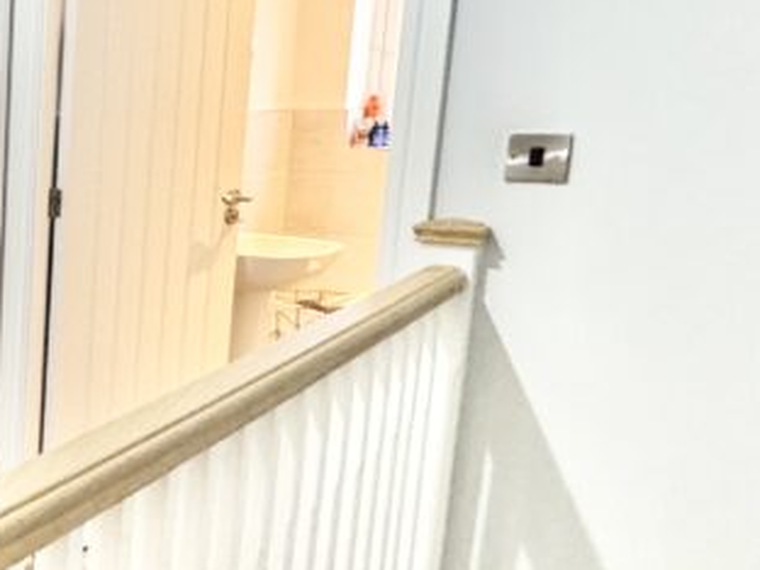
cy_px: 266
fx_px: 1010
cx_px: -346
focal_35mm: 46
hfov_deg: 28.7
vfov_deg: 31.5
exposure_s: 1/50
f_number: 2.2
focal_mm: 2.22
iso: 320
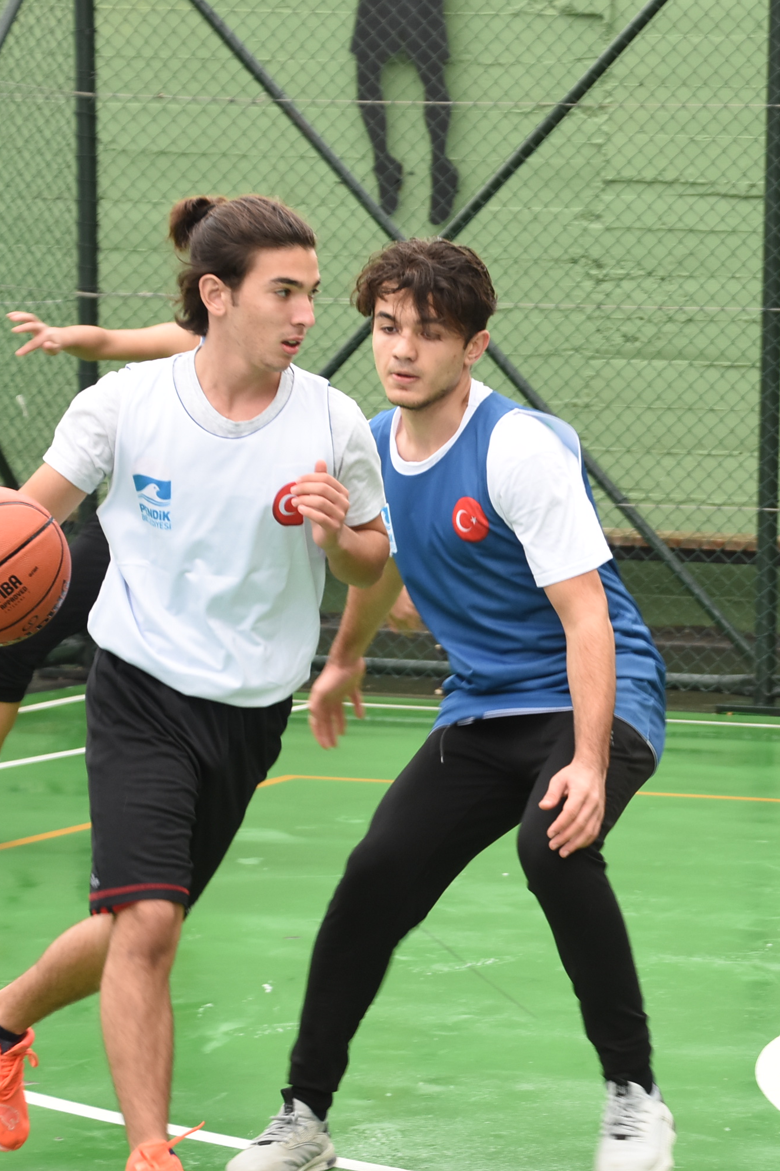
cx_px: 714
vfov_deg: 14.7
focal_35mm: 140
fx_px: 4550
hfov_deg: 9.8
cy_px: 583
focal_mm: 62
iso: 640
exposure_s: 1/160
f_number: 5
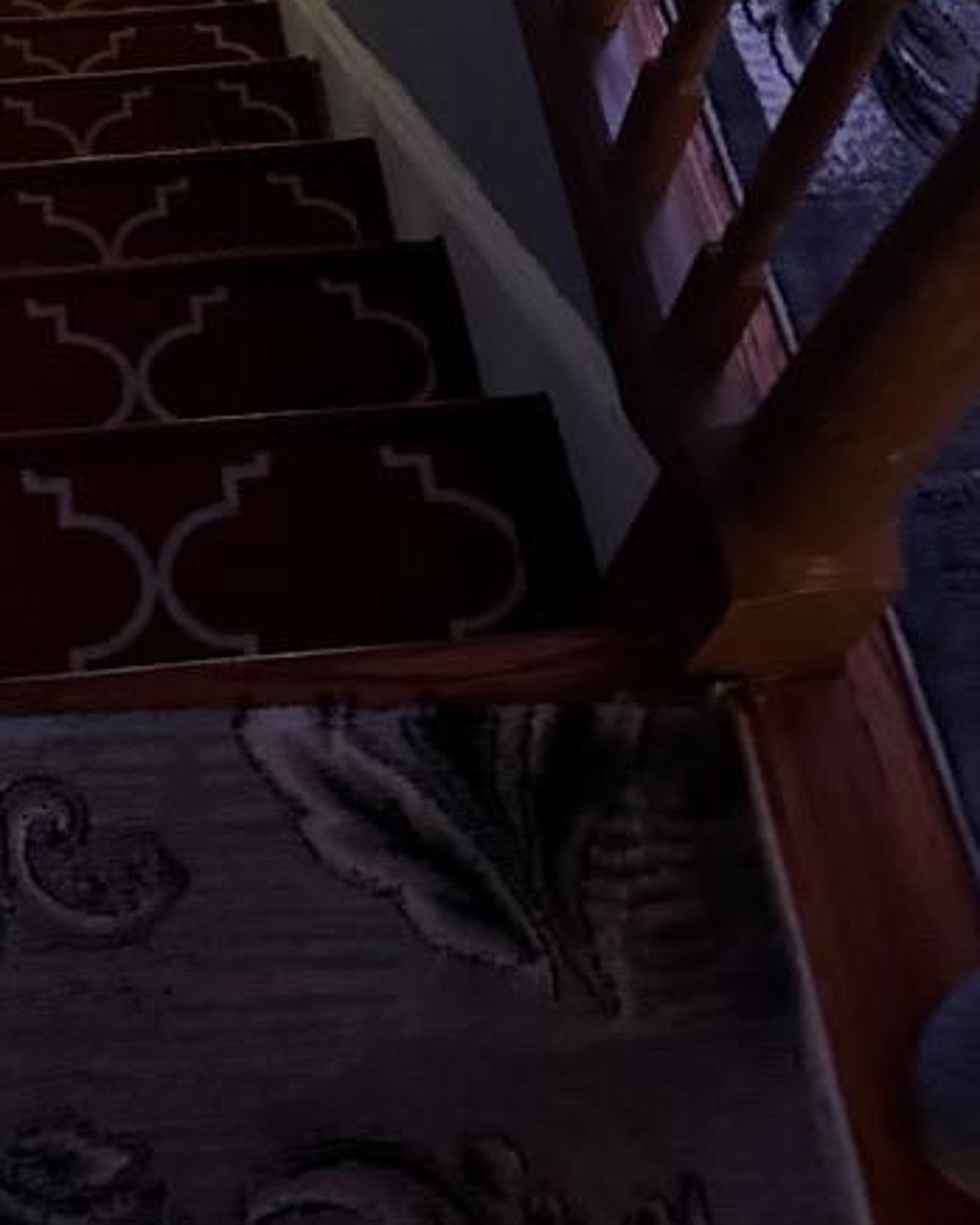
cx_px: -3
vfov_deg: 30.1
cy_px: -174
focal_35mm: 55
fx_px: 1993
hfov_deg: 26.2
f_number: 1.78
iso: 1600
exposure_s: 1/30
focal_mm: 6.86
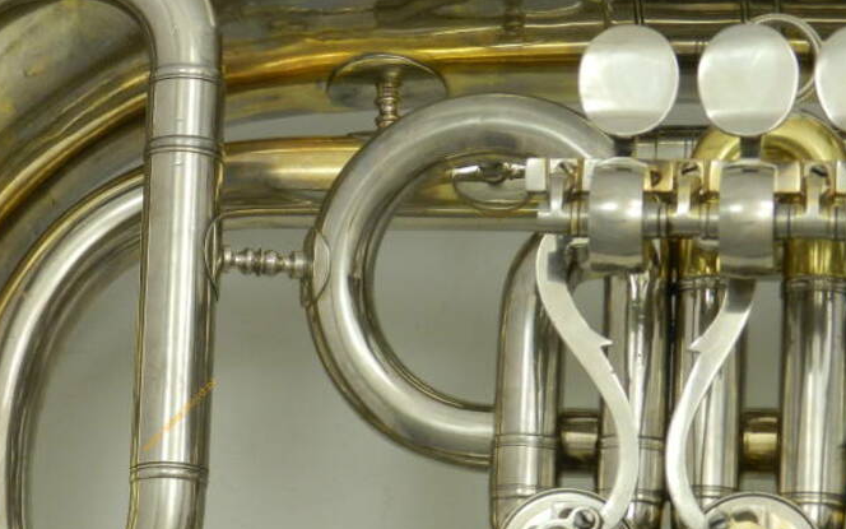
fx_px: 4796
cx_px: 178
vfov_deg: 6.3
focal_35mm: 208
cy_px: 414
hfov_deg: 10.1
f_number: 4.8
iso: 250
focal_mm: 20.5
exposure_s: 1/30
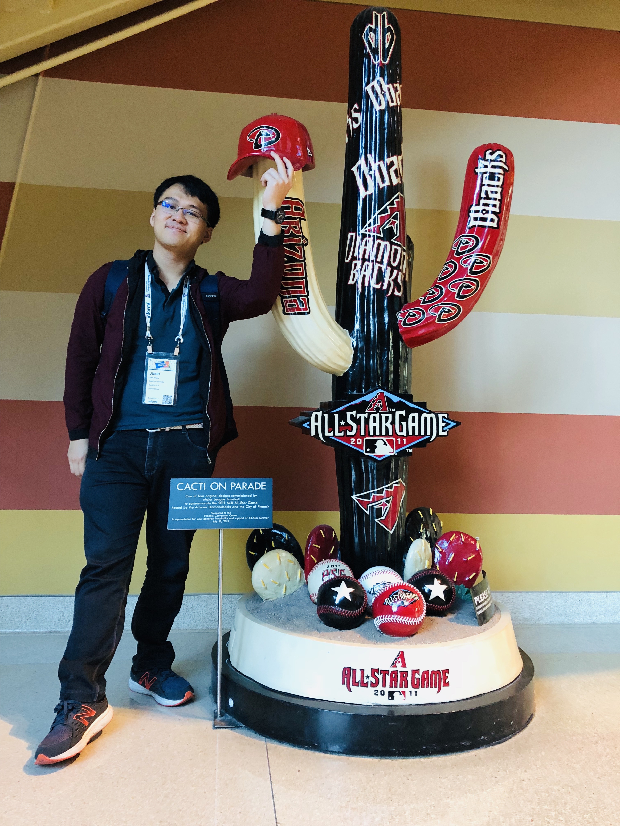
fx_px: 669
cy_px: 413
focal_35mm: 28
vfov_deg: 63.4
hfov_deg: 49.7
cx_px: 310
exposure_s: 1/11
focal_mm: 4
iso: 100
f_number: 1.8
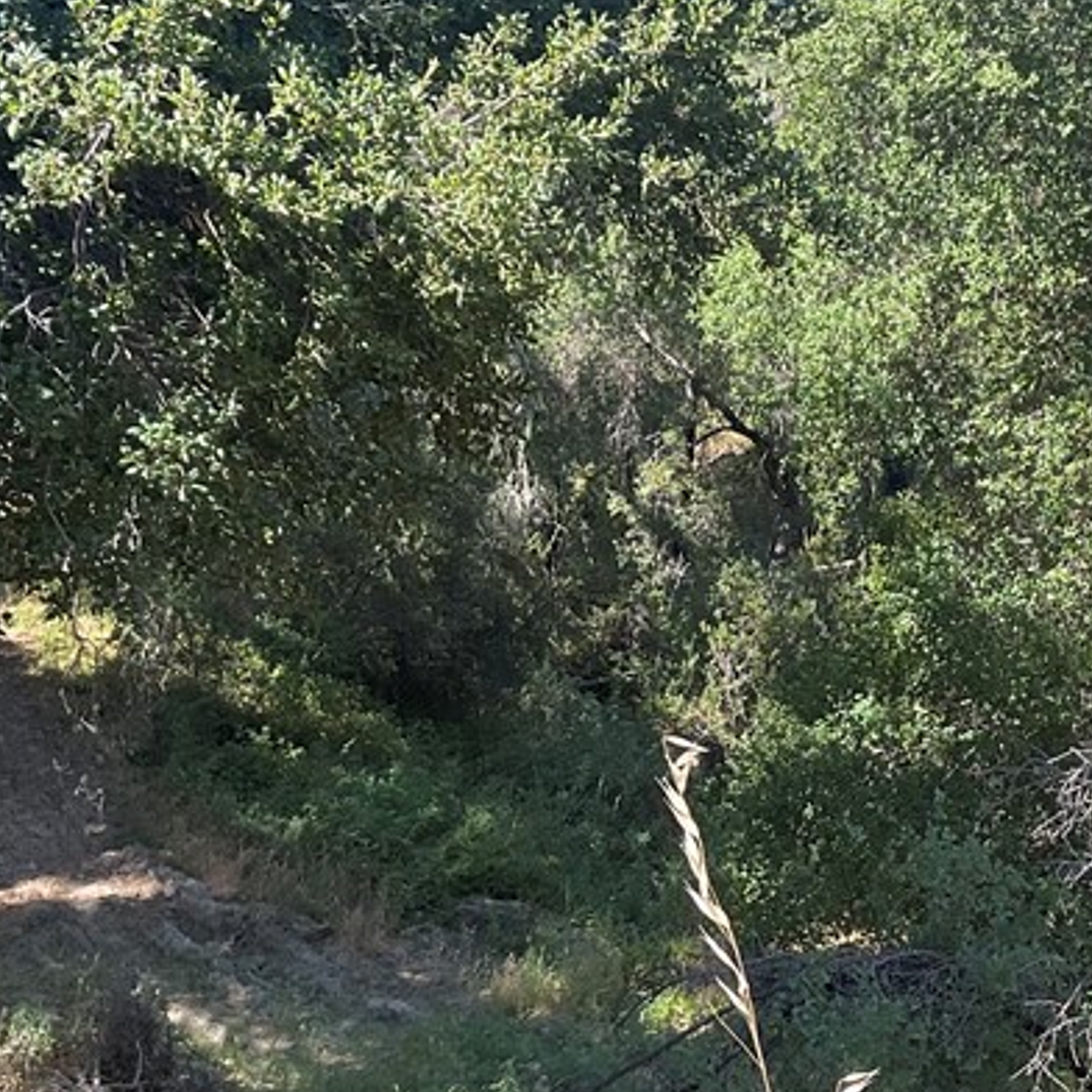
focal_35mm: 67
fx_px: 2391
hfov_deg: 25.7
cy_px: 677
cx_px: 641
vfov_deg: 25.7
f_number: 1.8
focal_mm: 3
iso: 16
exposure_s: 1/322
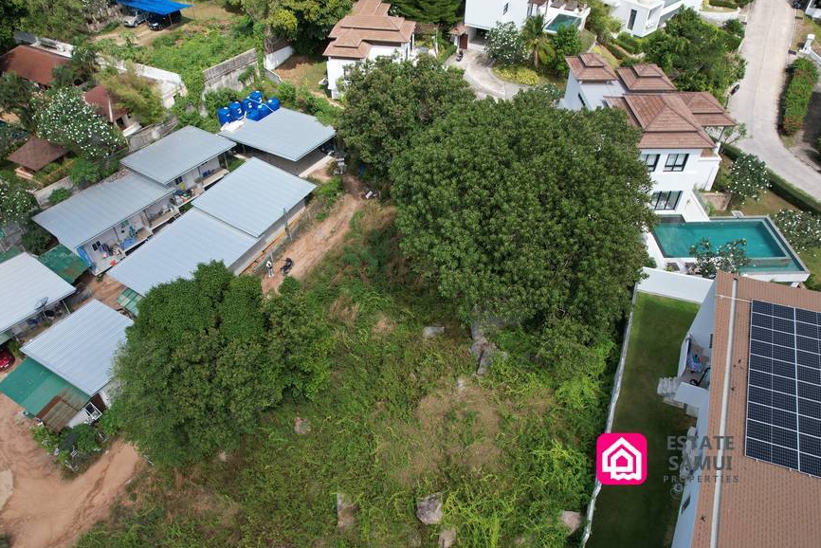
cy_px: 287
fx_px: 593
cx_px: 391
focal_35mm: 26
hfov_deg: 69.3
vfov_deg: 49.6
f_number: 2.8
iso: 120
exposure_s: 1/500
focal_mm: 8.38
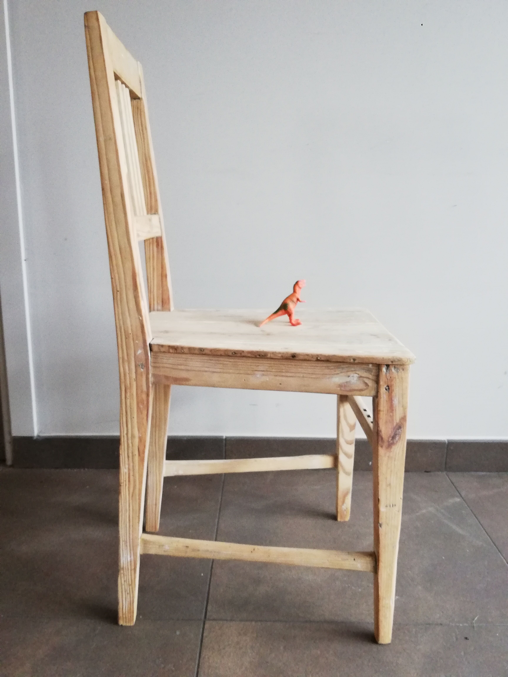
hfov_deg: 48.2
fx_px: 567
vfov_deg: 61.7
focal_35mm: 29
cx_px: 254
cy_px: 338
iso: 400
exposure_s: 1/33.3
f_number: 2.2
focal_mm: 3.81
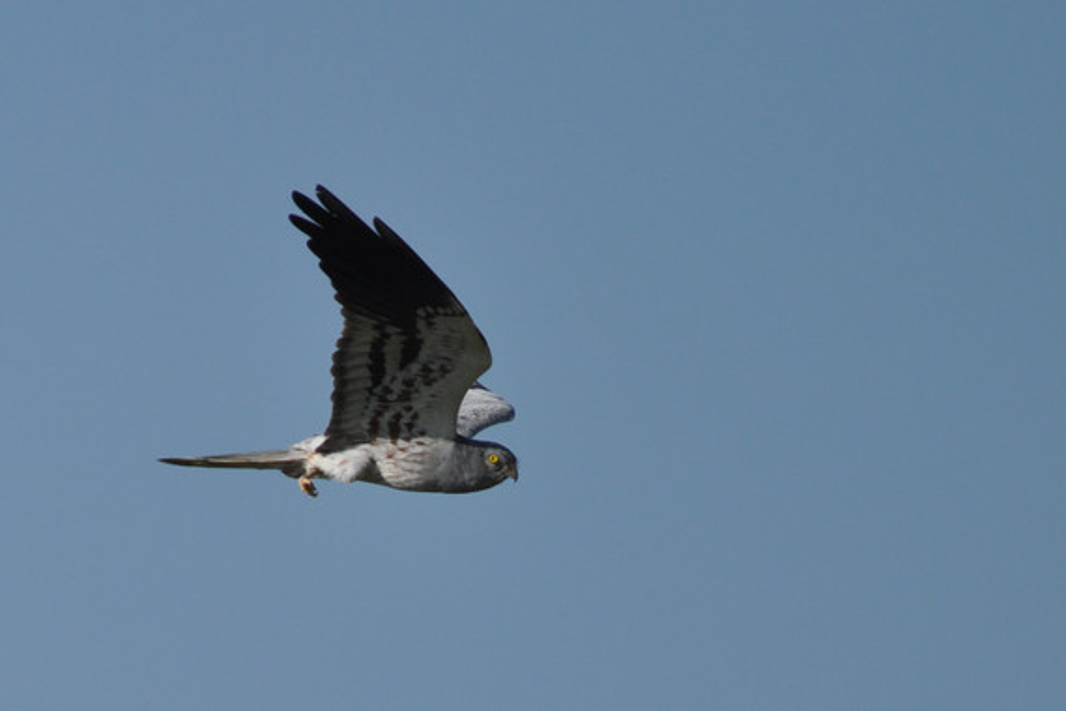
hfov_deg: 3.4
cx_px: 533
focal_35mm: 600
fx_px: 17765
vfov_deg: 2.3
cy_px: 356
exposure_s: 1/2000
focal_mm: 400
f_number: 5.6
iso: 220
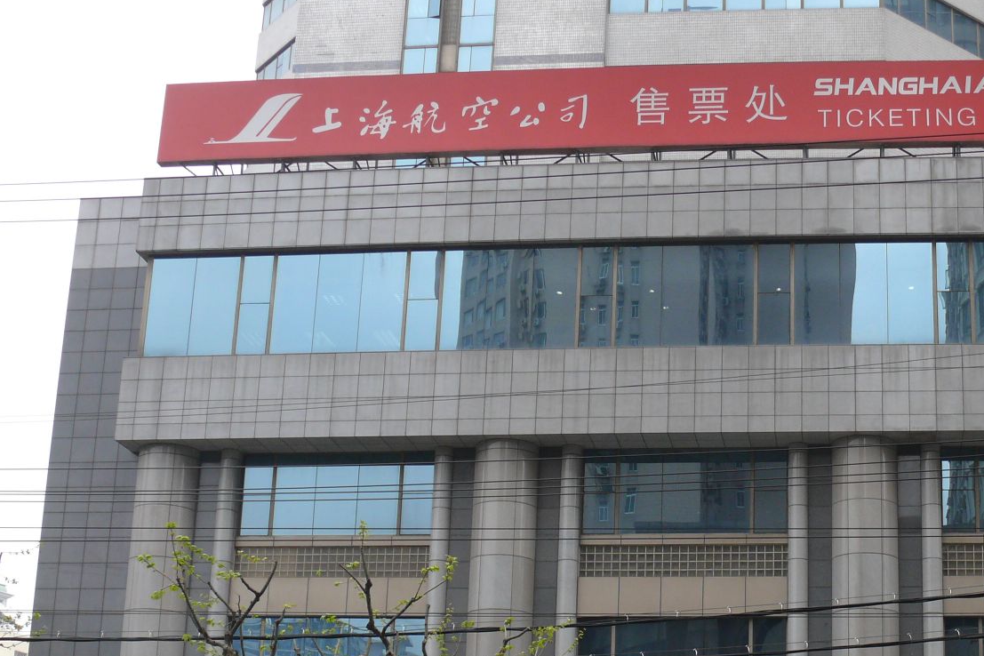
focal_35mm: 60
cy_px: 545
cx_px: 752
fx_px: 1640
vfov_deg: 22.3
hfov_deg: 32.7
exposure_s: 1/125
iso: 100
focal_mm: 7.4
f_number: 4
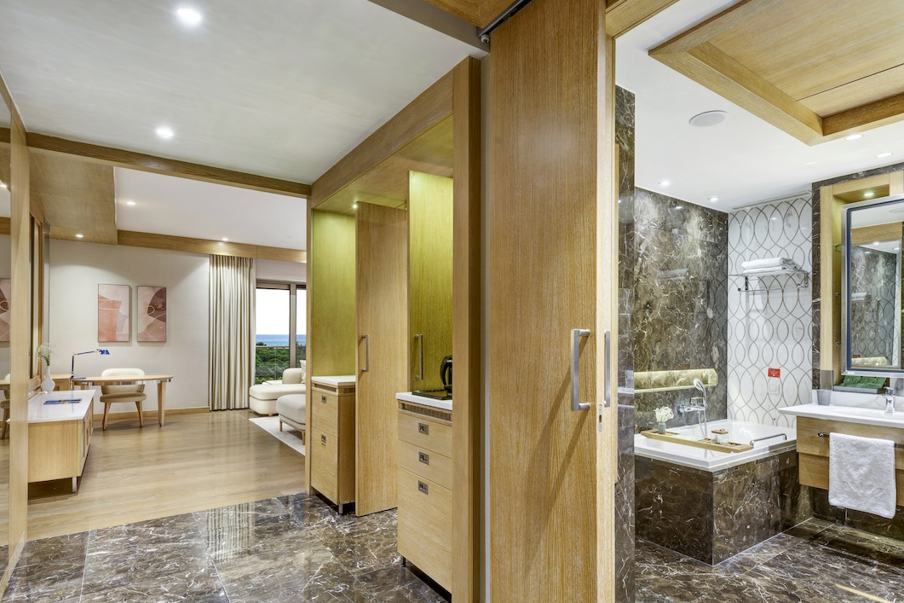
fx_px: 477
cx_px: 469
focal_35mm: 19
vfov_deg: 64.4
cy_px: 334
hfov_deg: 86.9
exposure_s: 2
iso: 100
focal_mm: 14
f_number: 11
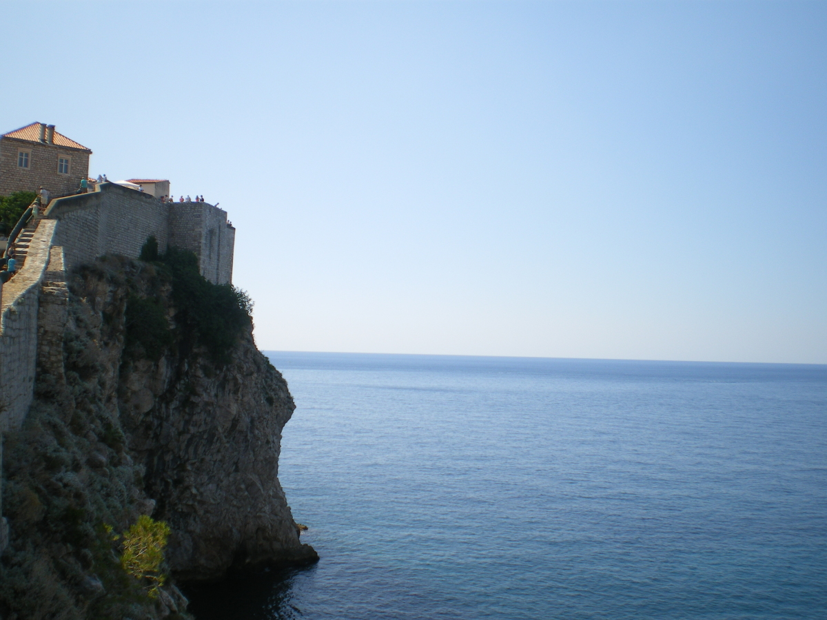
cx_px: 414
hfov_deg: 51.4
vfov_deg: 39.7
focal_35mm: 36
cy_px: 310
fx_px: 860
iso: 50
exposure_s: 1/400
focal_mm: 6.3
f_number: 4.6
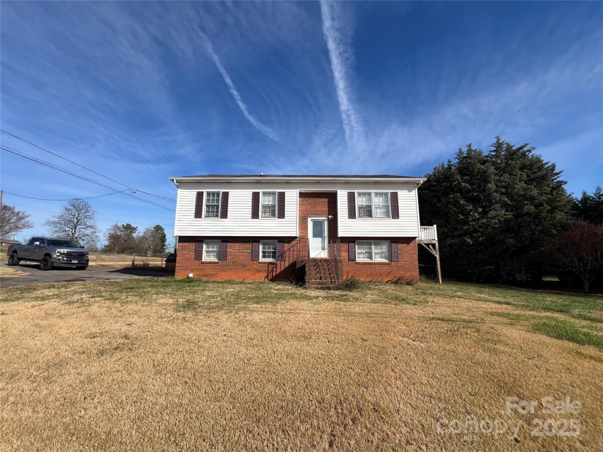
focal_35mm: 13
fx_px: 226
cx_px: 302
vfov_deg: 89.9
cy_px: 226
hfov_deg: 106.2
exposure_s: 1/2597
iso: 32
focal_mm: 1.57
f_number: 1.8
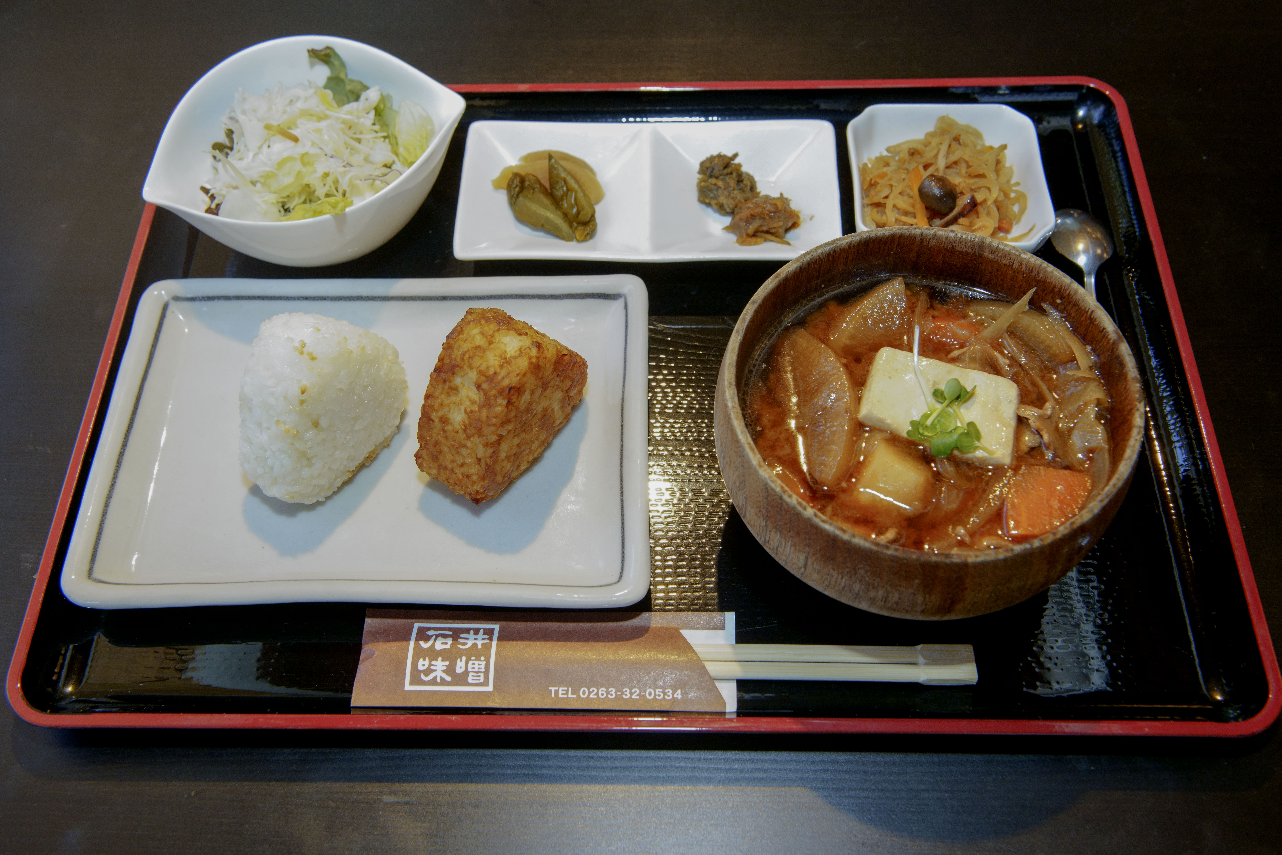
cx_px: 641
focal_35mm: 36
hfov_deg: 52.5
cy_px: 428
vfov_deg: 36.4
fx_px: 1300
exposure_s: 1/100
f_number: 8
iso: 1600
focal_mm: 36.5
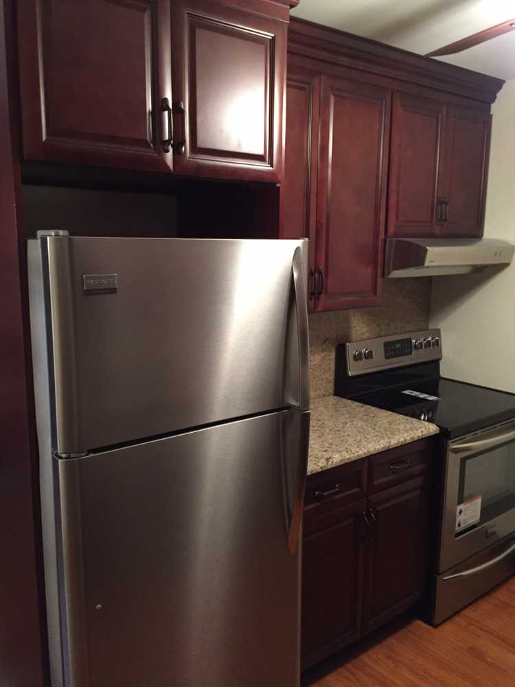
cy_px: 344
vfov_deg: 61.7
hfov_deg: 48.2
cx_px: 258
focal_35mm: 29
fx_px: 575
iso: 250
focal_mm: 4.15
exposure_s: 1/24
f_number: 2.2
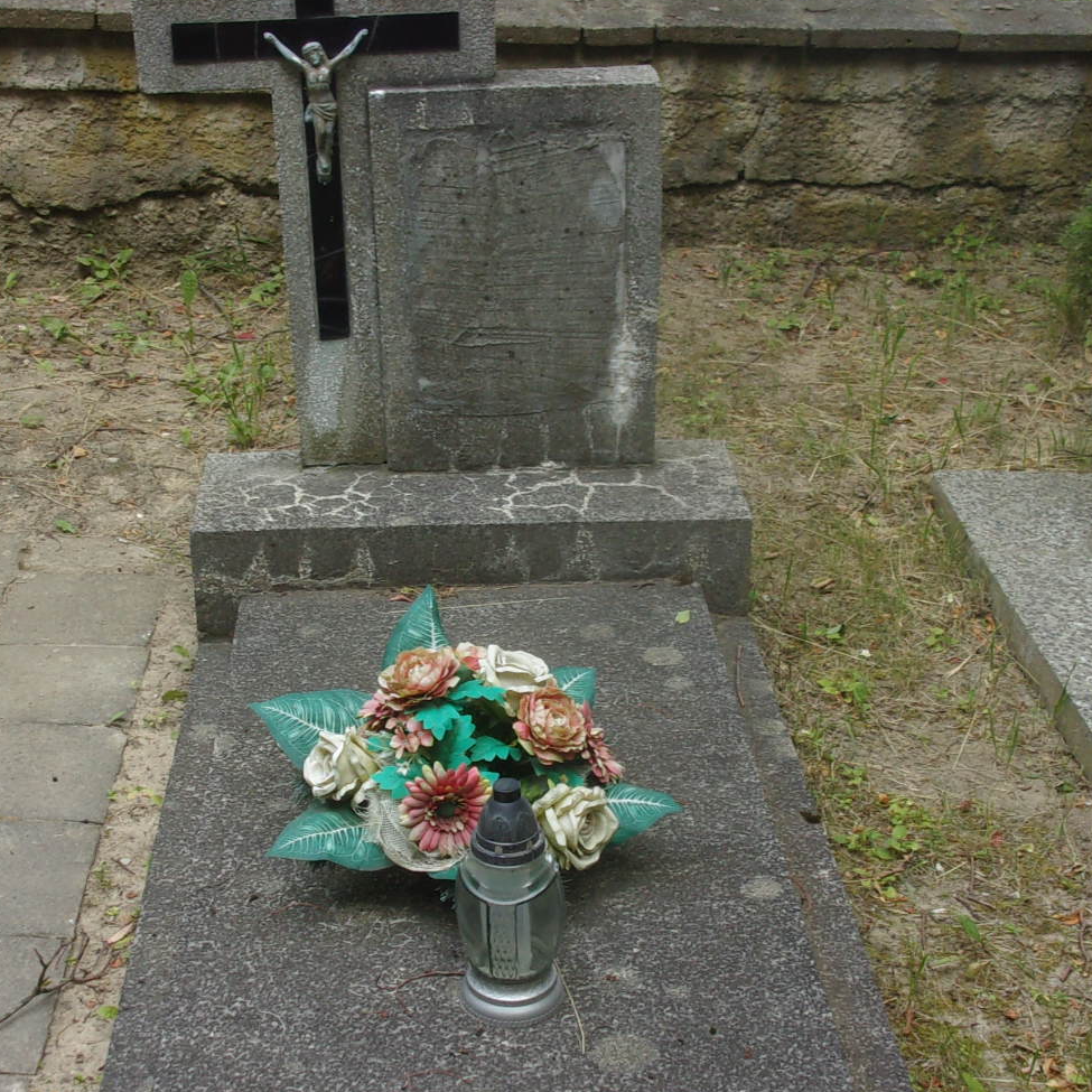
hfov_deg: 32.8
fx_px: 1856
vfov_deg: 32.7
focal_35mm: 52
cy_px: 655
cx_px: 494
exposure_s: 1/58
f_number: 3.9
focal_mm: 5.1
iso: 80
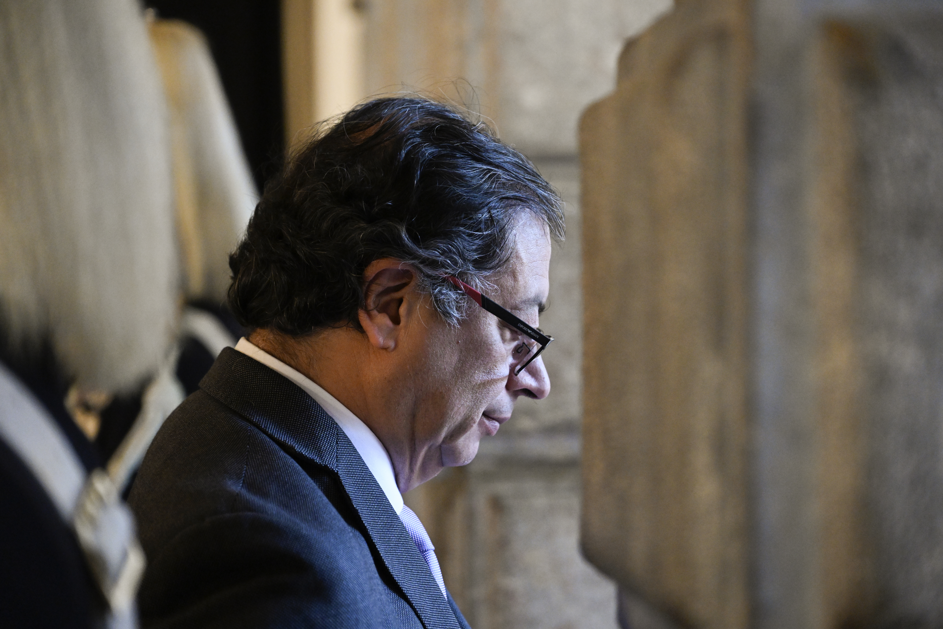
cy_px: 314
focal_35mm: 100
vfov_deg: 13.7
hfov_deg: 20.4
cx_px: 472
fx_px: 2619
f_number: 4
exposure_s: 1/320
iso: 5600
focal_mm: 100
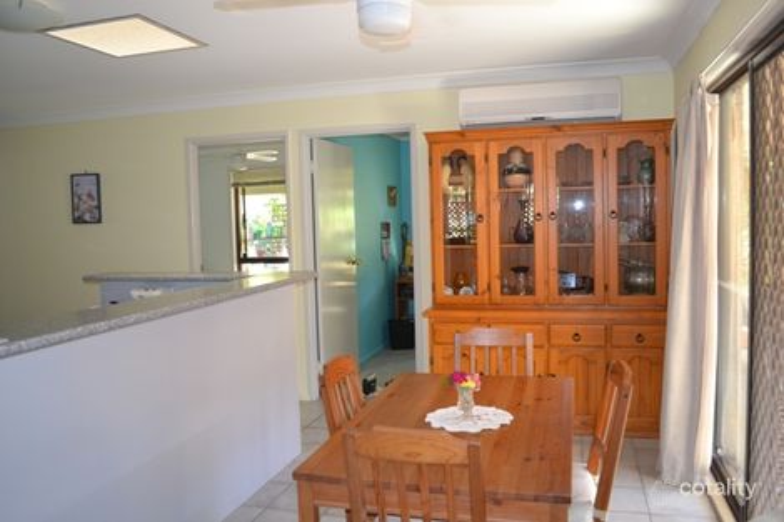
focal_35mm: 30
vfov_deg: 43.6
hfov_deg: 61.9
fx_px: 653
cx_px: 392
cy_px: 261
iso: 800
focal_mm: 20
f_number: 3.8
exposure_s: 1/60
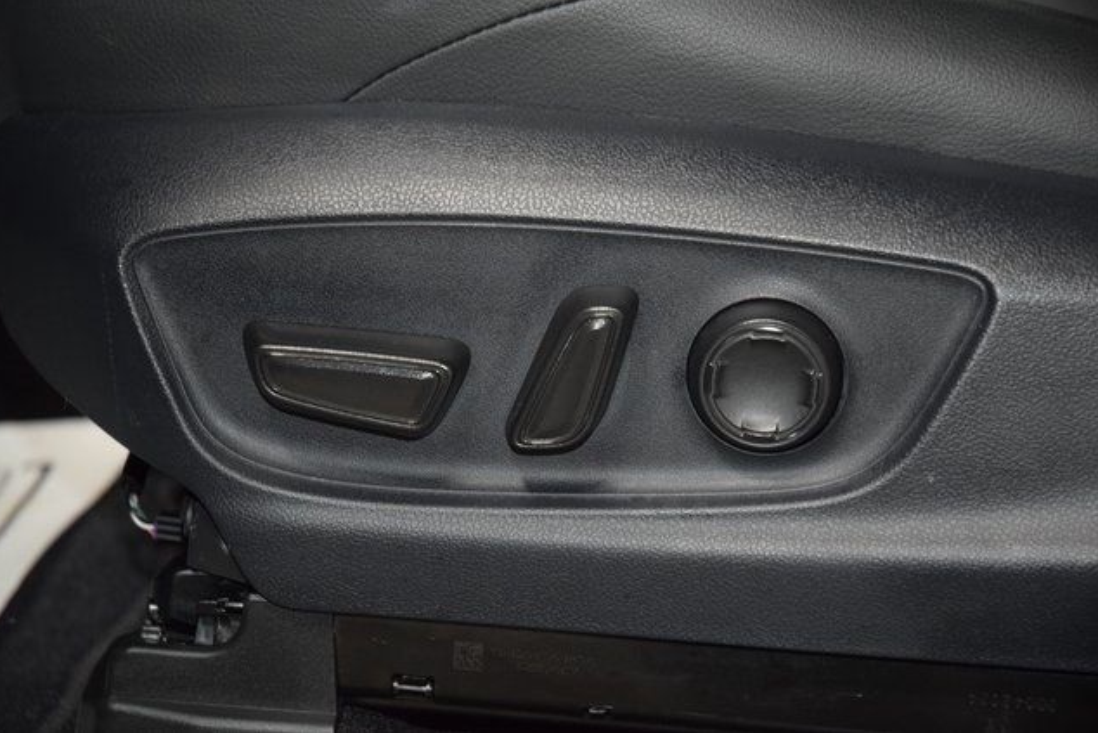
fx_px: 3234
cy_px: 365
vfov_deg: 12.9
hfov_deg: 19.3
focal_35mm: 106
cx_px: 546
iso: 2500
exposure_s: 1/60
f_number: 4.5
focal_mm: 70
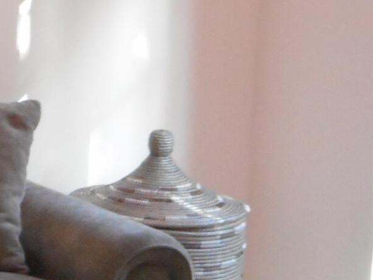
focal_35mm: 166
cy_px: 35
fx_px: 1788
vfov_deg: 8.9
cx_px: -274
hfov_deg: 11.2
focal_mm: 6
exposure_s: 1/13
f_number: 4.2
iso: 400
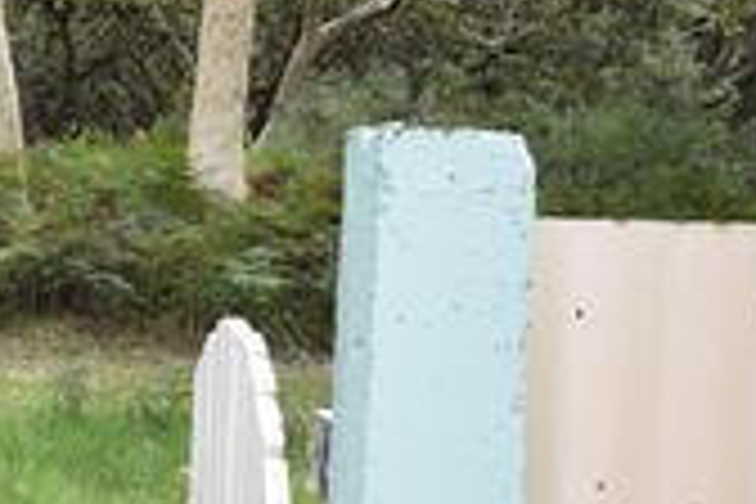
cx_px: -180
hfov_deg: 22.1
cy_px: 277
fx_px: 1764
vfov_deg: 16.3
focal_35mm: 84
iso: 320
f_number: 8
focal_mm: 20
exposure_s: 1/250
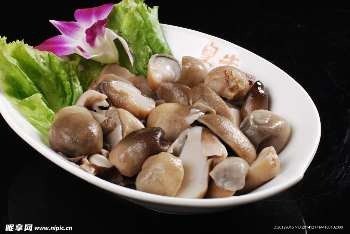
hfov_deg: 27.0
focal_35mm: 75
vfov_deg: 18.2
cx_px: 175
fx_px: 730
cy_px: 117
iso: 100
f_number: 11
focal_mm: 50
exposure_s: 1/125
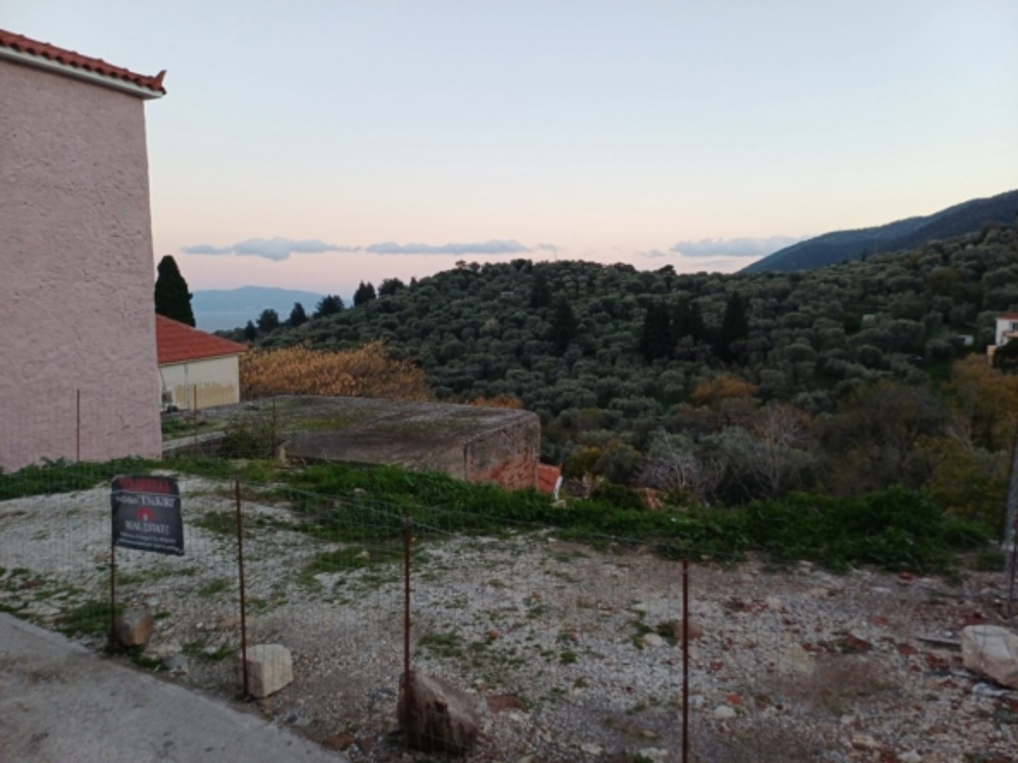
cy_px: 382
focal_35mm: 25
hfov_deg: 69.4
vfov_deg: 54.9
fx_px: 735
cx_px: 509
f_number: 1.8
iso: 64
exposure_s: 1/50
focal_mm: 4.65
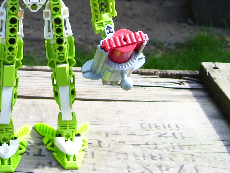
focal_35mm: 68
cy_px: 17
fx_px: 452
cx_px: 34
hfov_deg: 27.8
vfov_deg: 21.1
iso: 80
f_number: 2.7
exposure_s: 1/180
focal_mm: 6
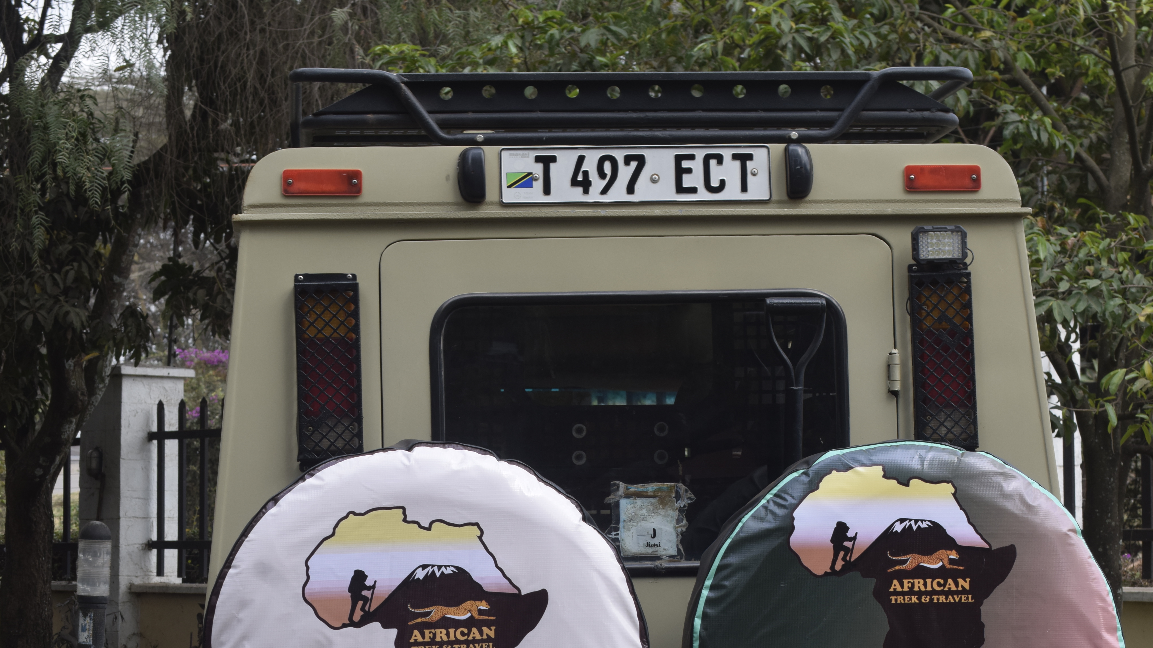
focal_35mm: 96
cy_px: 417
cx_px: 623
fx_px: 2922
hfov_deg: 22.3
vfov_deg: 12.7
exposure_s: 1/250
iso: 400
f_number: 8
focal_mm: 55
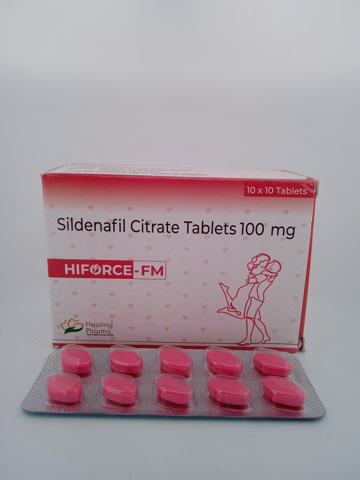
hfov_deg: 49.7
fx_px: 388
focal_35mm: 28
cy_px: 240
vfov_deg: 63.4
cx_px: 180
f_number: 2.2
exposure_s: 1/195
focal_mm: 3.43
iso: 114
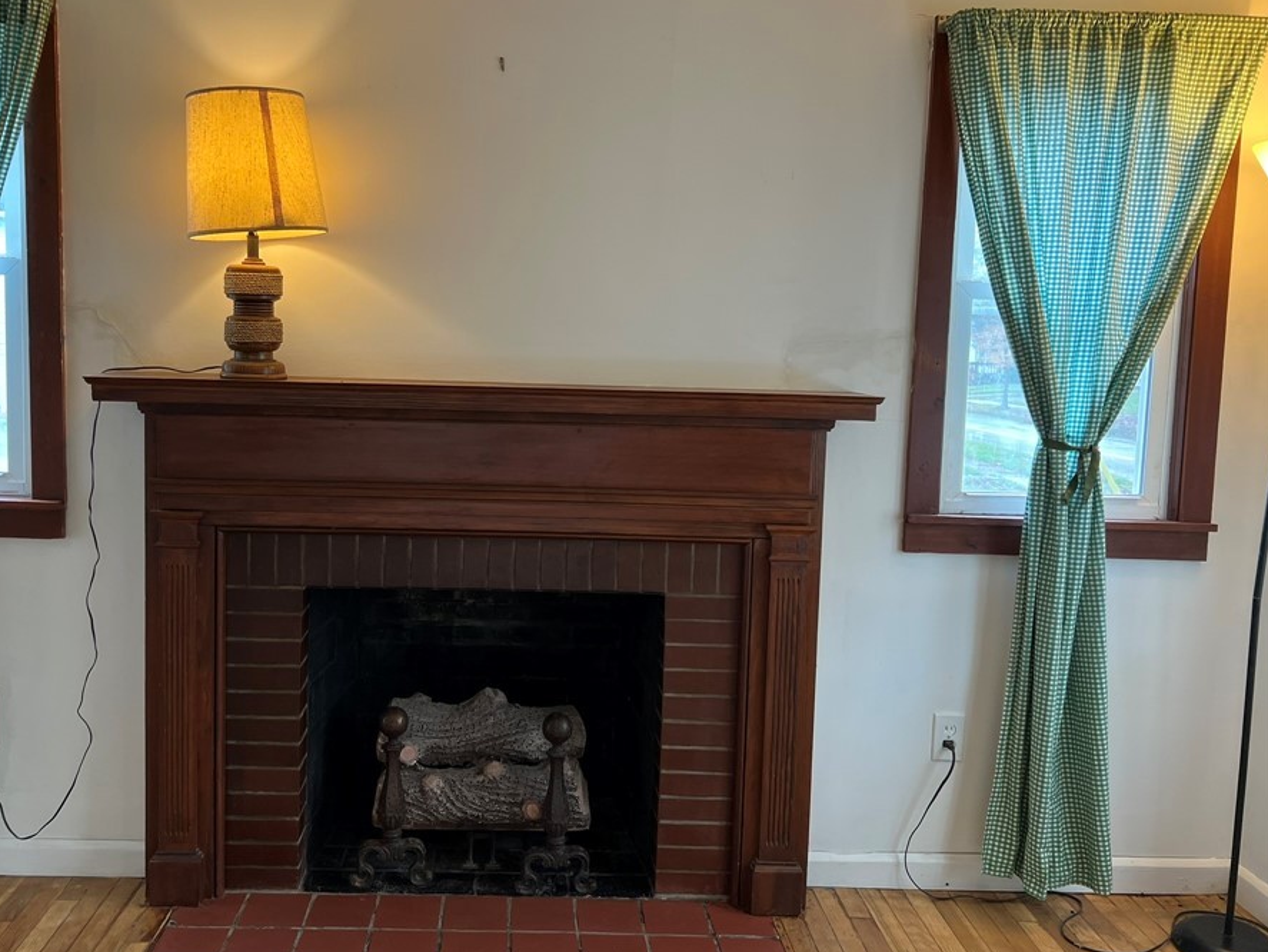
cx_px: 543
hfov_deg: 59.7
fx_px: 1099
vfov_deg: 46.7
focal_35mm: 30
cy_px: 420
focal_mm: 5.7
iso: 80
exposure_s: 1/60
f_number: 1.5
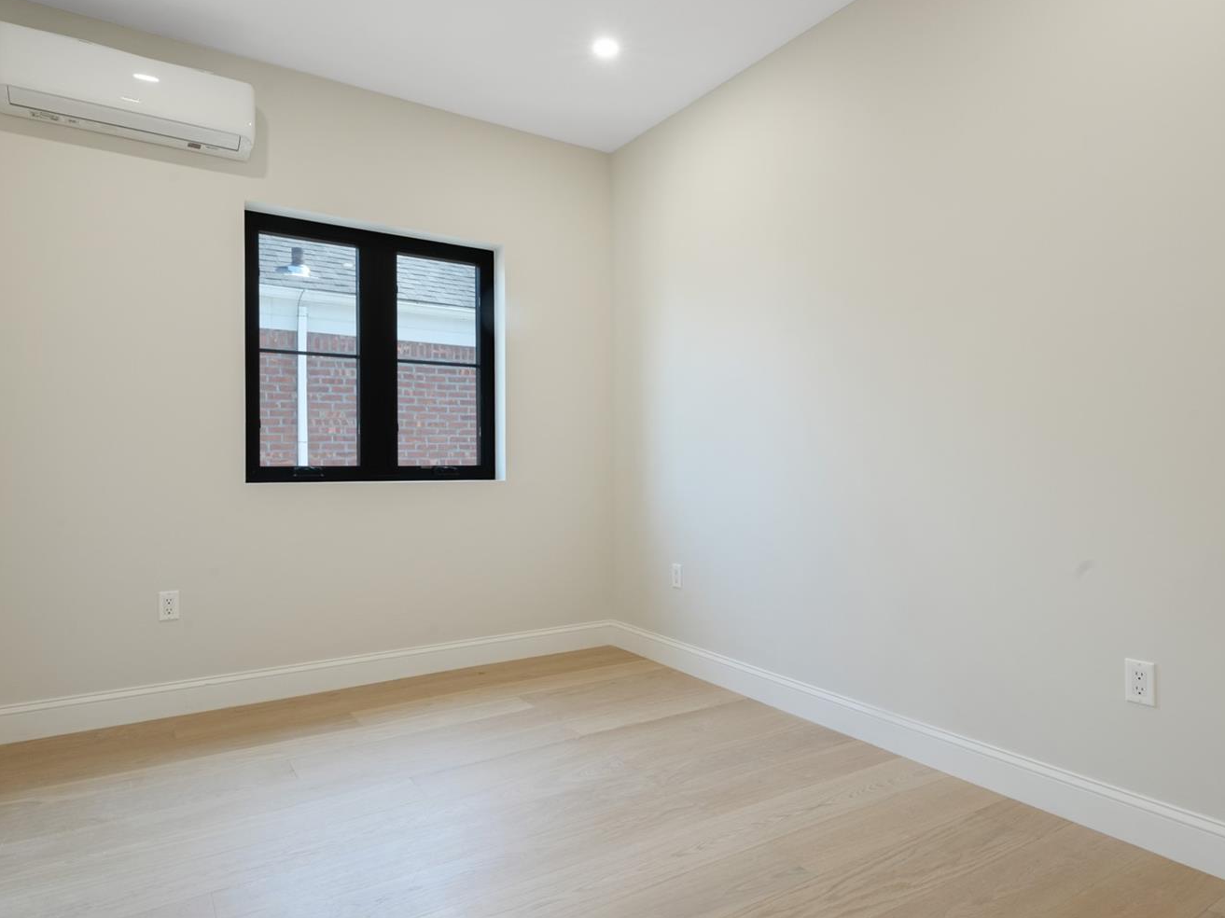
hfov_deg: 79.0
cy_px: 391
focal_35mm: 21
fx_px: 743
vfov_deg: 63.1
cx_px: 624
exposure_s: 1/5
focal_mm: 14
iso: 800
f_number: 16
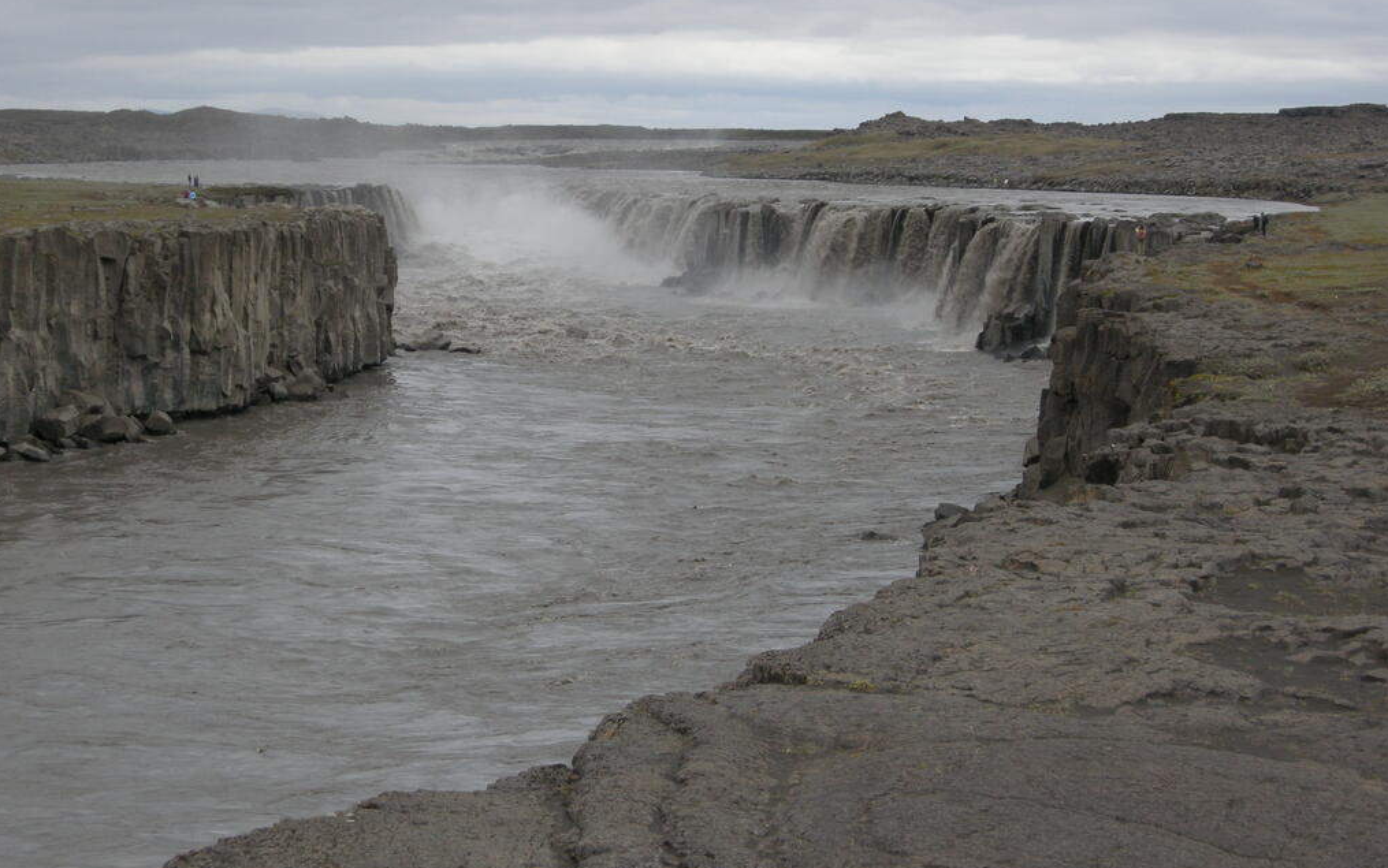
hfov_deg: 22.3
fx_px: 3519
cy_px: 375
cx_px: 693
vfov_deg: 14.1
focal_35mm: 93
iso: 100
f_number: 4.8
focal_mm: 18.6
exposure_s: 1/157
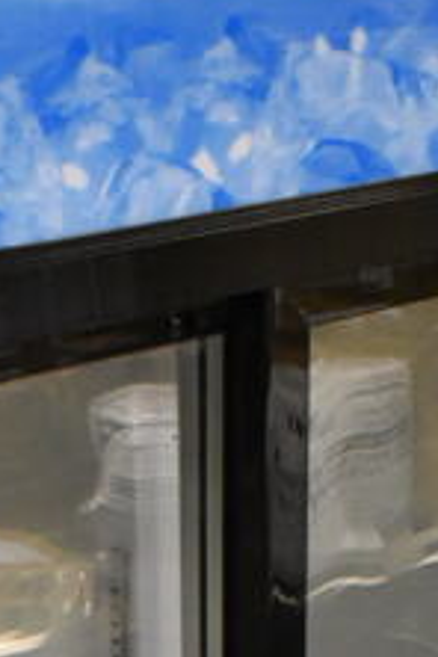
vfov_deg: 16.6
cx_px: 18
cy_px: 1022
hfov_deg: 12.2
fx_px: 2026
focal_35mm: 111
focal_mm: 18
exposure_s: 1/125
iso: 4000
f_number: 3.5
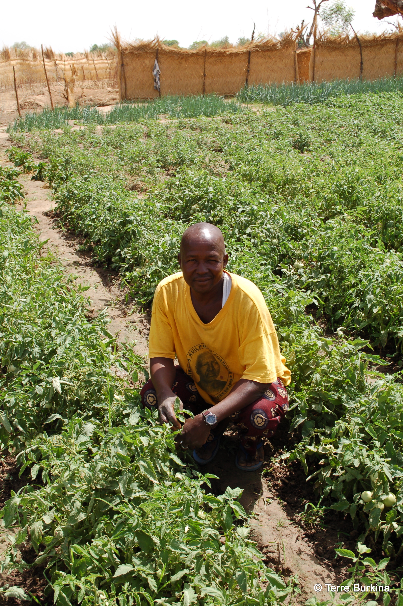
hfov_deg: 29.8
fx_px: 757
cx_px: 202
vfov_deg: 43.6
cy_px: 303
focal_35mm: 45
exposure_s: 1/250
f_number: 8
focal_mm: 30
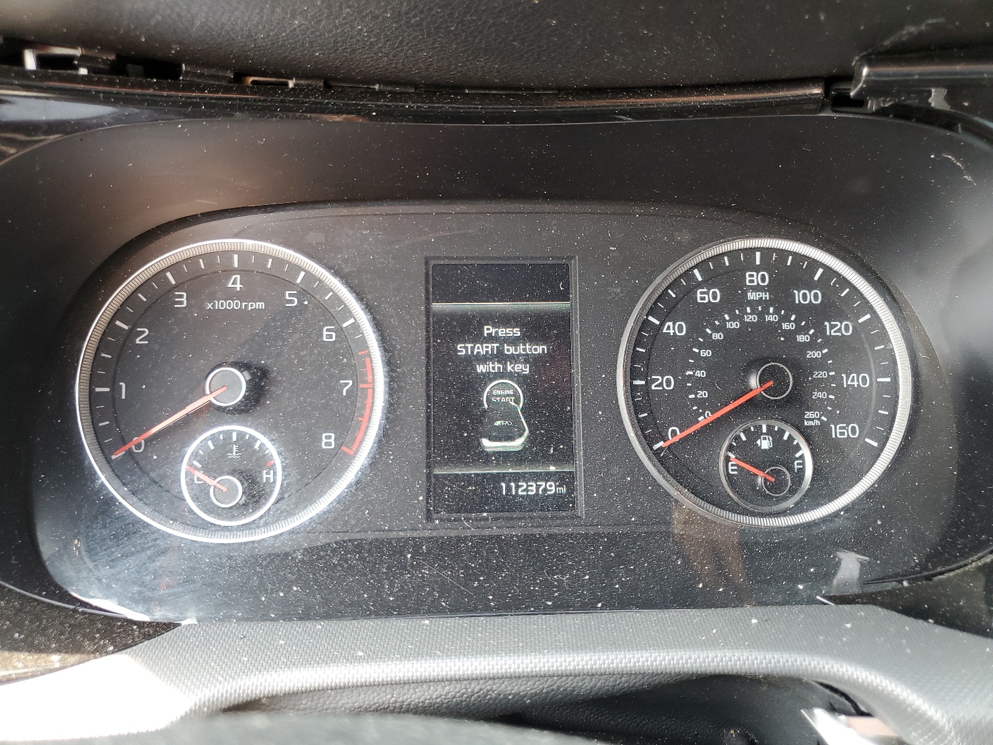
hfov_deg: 67.3
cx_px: 496
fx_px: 746
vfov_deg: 53.1
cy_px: 372
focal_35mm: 26
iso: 112
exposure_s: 1/60.2
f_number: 1.5
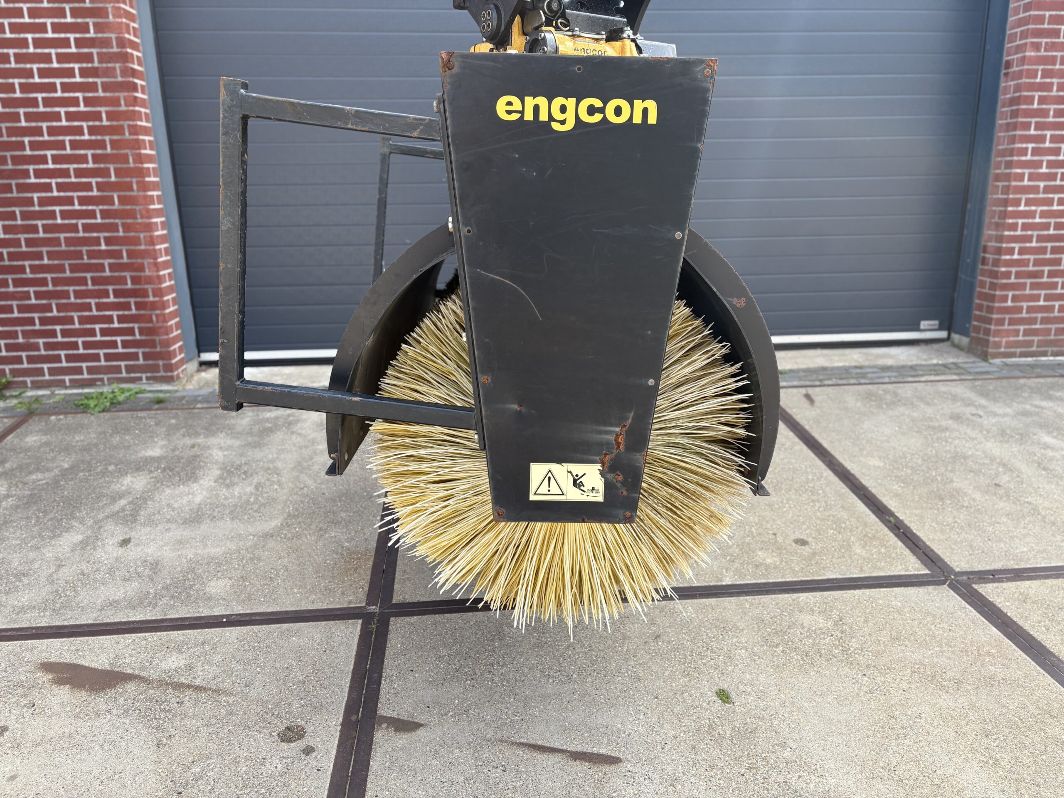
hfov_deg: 67.3
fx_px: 799
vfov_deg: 53.1
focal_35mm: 26
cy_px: 399
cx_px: 532
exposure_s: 1/478
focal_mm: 5.96
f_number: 1.6
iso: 50
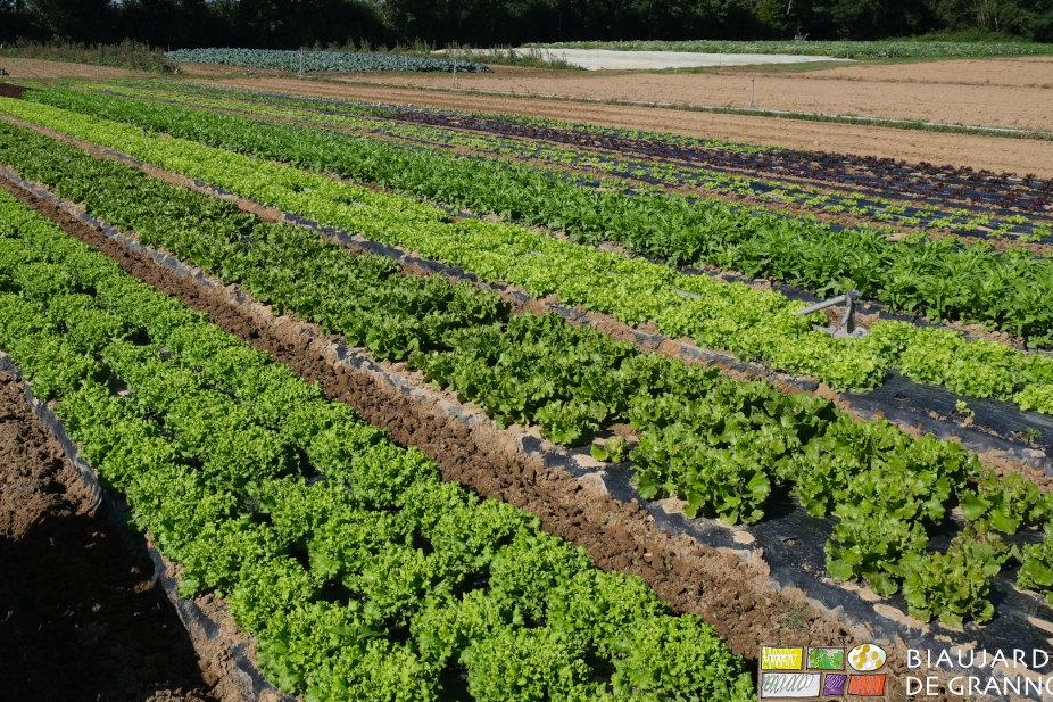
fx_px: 1023
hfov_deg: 54.0
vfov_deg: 37.7
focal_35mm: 35
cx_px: 420
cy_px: 282
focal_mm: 18
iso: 160
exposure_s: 1/480
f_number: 7.1
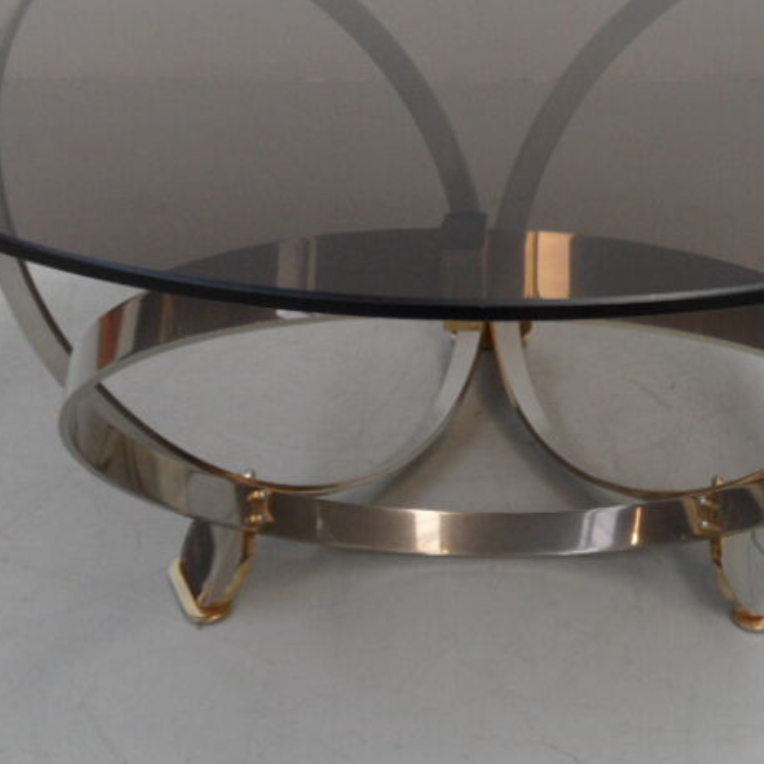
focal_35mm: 47
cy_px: 301
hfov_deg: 35.8
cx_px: 491
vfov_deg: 35.9
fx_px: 1174
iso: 120
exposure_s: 1/30
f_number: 3.2
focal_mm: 3.9
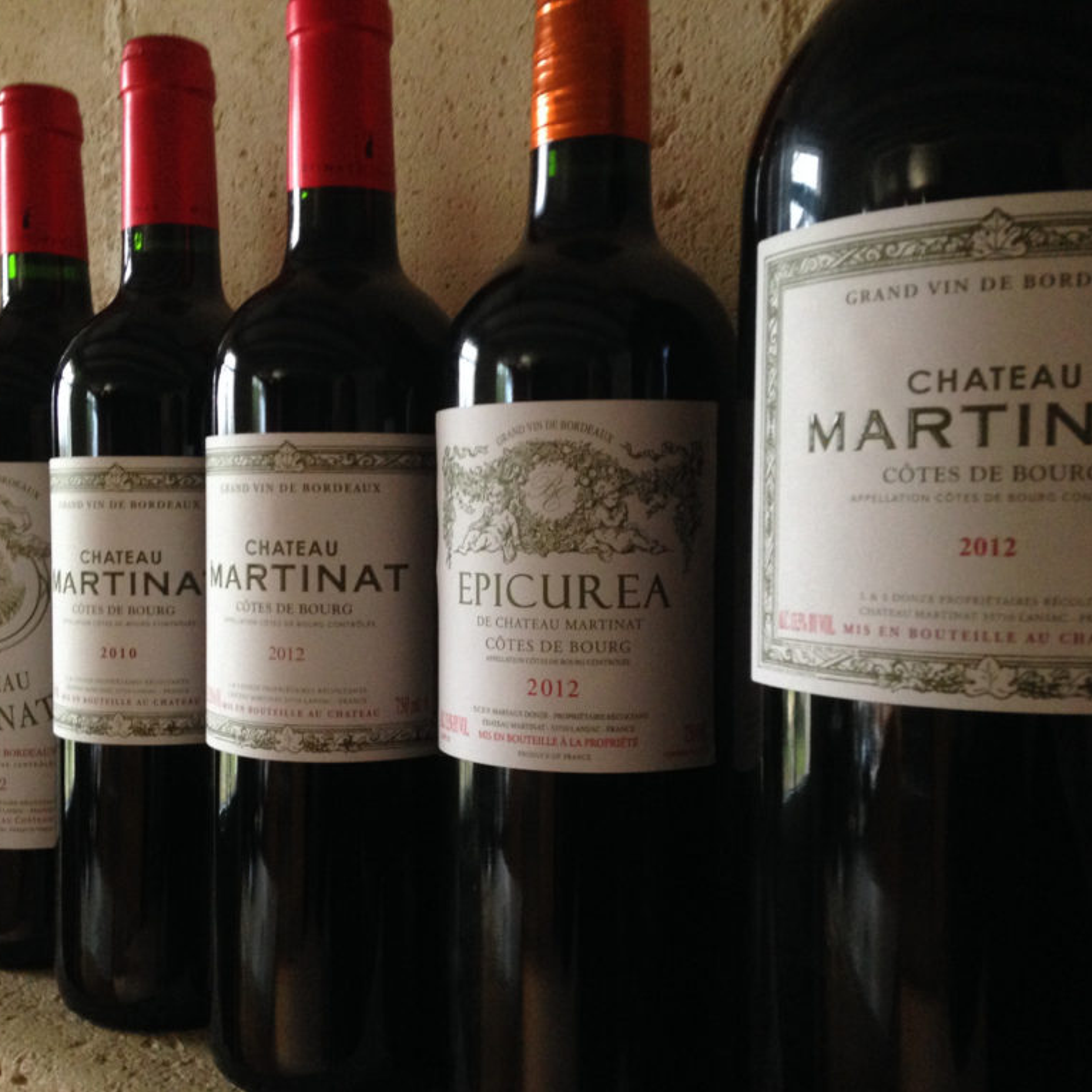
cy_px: 546
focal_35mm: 39
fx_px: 1392
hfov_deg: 42.6
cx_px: 435
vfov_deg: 42.8
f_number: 2.4
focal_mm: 4.12
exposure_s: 1/20
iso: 250
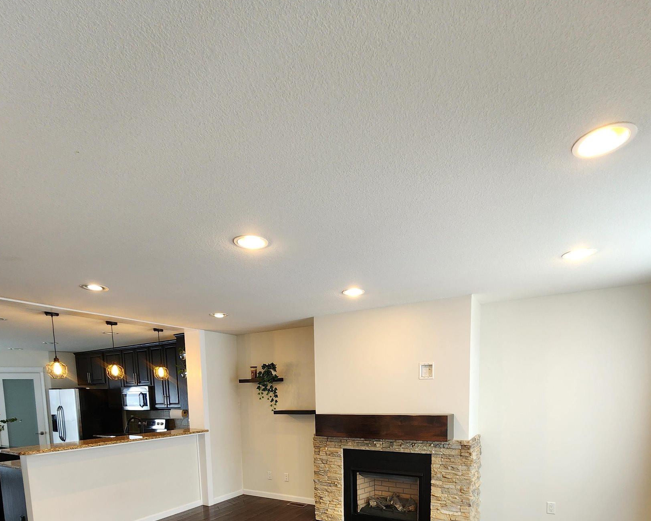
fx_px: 347
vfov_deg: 65.7
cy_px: 431
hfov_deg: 86.3
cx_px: 337
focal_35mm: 18
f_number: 2.2
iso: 125
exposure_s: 1/60
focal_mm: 2.2
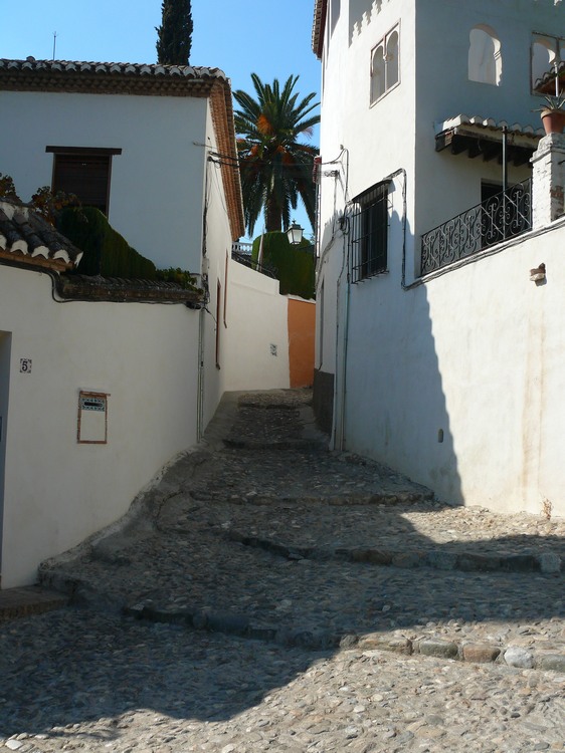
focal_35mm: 35
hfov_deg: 40.7
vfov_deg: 52.6
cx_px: 282
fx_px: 762
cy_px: 376
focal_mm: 7.4
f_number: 5
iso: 100
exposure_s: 1/200
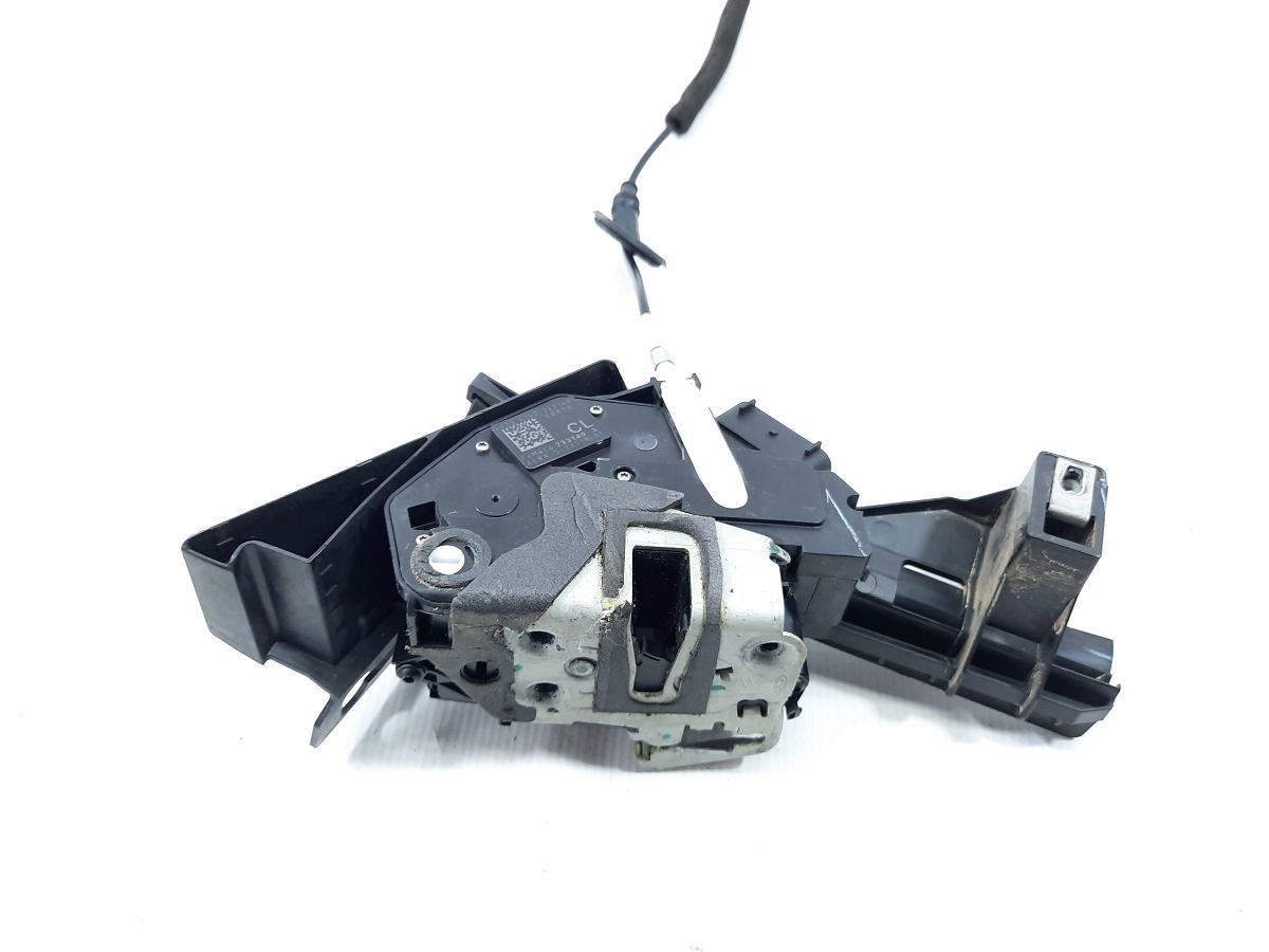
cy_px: 476
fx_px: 916
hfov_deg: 69.4
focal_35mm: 25
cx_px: 634
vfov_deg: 54.9
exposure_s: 1/50
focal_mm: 4.6
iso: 100
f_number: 2
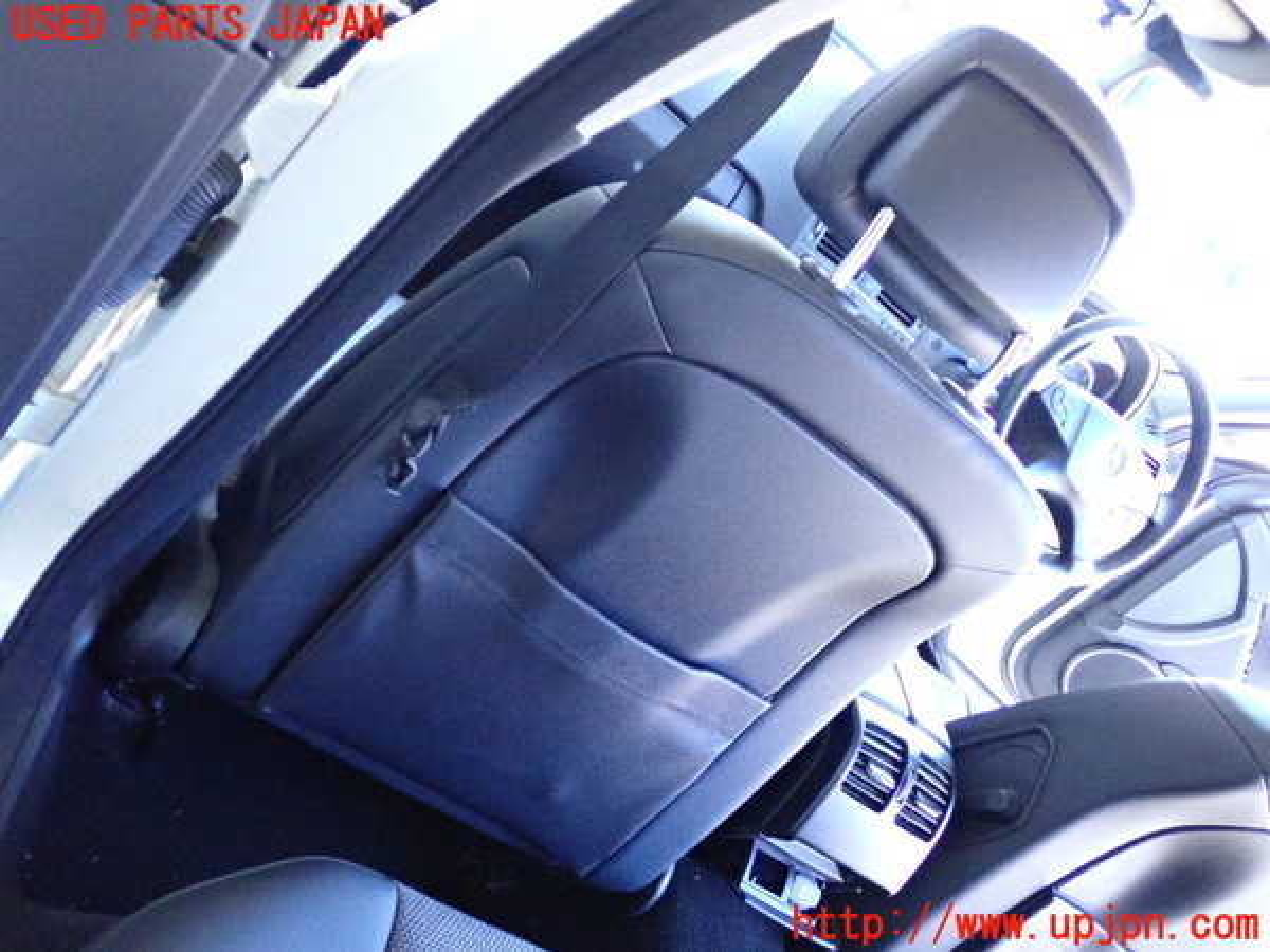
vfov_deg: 39.7
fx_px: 1321
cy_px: 476
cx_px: 635
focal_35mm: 36
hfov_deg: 51.4
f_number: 2.5
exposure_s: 1/125
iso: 3200
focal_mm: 6.37
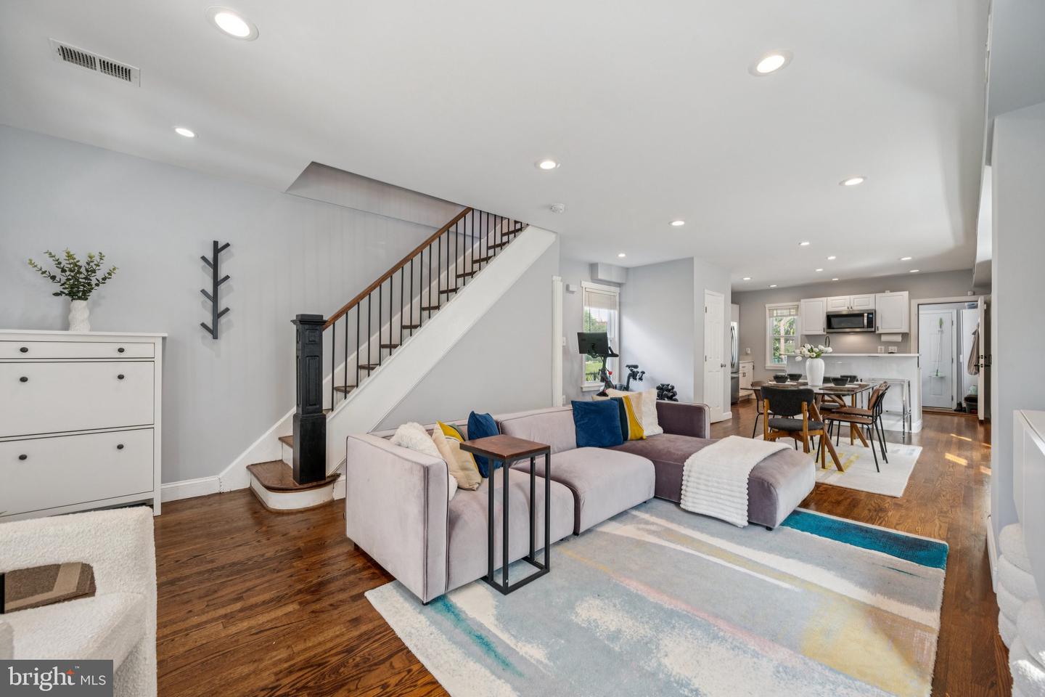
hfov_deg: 104.3
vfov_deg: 81.2
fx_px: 406
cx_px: 522
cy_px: 348
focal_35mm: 14
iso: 400
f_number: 7.1
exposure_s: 1/40
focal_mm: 14
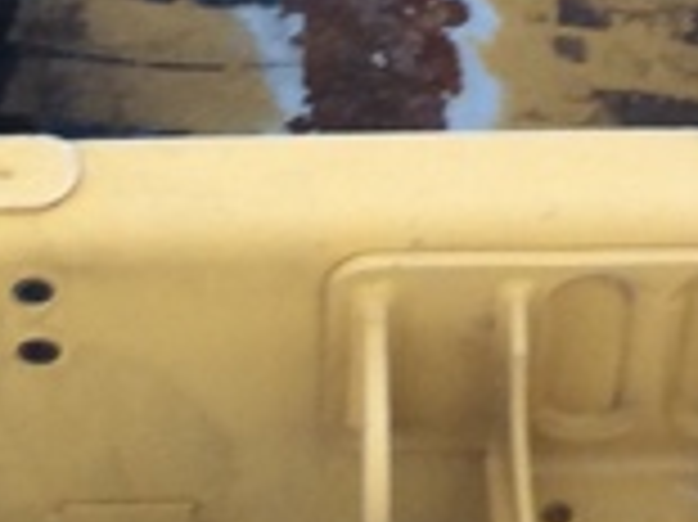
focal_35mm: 165
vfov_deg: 8.5
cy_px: -567
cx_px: 567
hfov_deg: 11.9
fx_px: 3325
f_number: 2.4
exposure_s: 1/24
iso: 40
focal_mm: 3.3
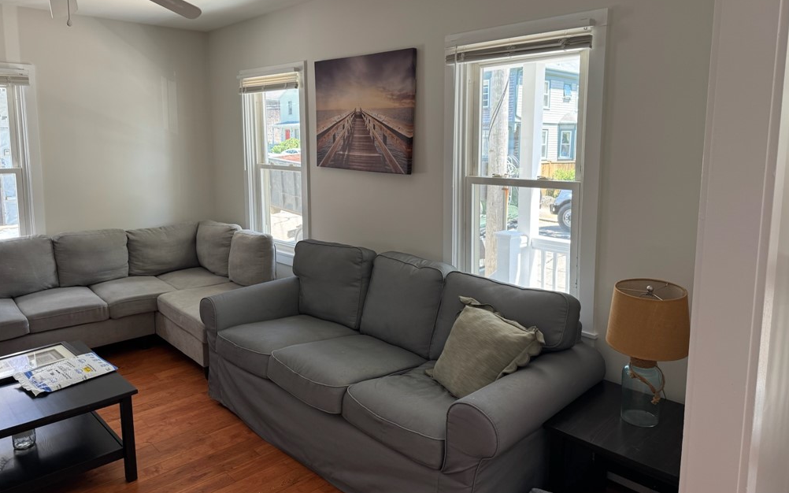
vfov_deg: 47.5
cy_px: 215
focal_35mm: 26
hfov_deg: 70.4
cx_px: 400
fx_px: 559
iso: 80
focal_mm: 6.76
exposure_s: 1/123
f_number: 1.78
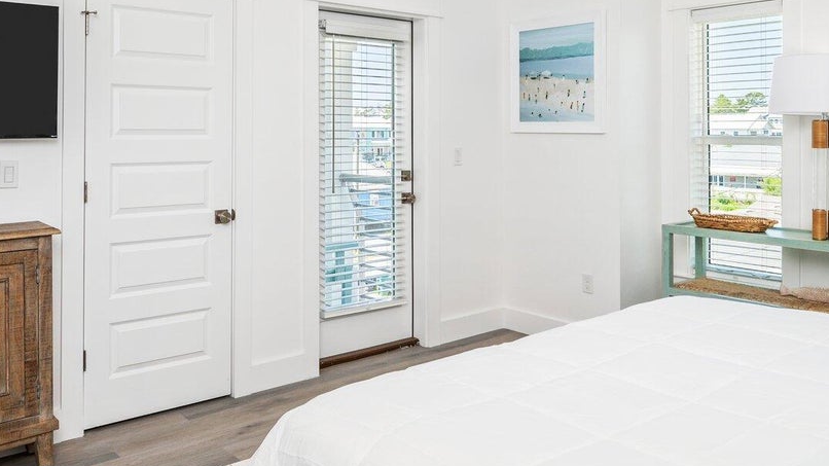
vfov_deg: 35.1
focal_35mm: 33
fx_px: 725
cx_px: 407
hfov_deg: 59.5
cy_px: 142
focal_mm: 16.5
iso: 320
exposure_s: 1/60
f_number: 9
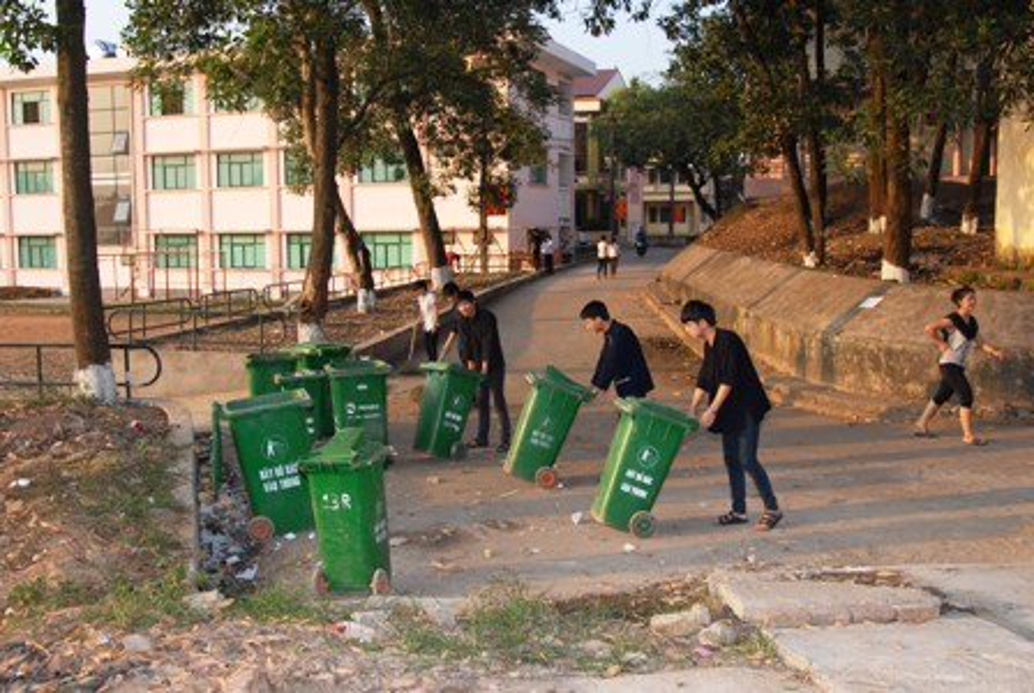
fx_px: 1035
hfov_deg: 53.1
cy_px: 346
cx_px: 517
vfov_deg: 37.0
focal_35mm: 36
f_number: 7.1
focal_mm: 24
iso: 200
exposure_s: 1/200
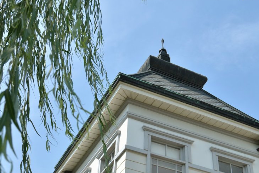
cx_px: 170
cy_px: 93
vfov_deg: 23.9
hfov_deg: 34.9
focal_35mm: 57
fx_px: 408
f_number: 5.6
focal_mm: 27
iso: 100
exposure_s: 1/400
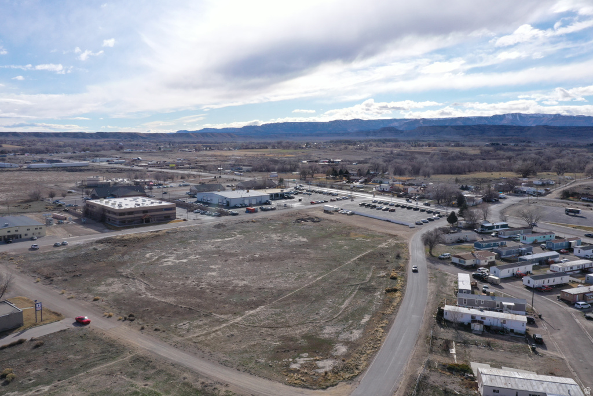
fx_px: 461
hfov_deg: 65.5
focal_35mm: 28
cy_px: 198
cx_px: 296
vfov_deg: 46.4
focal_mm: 10.26
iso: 100
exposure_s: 1/160
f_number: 11
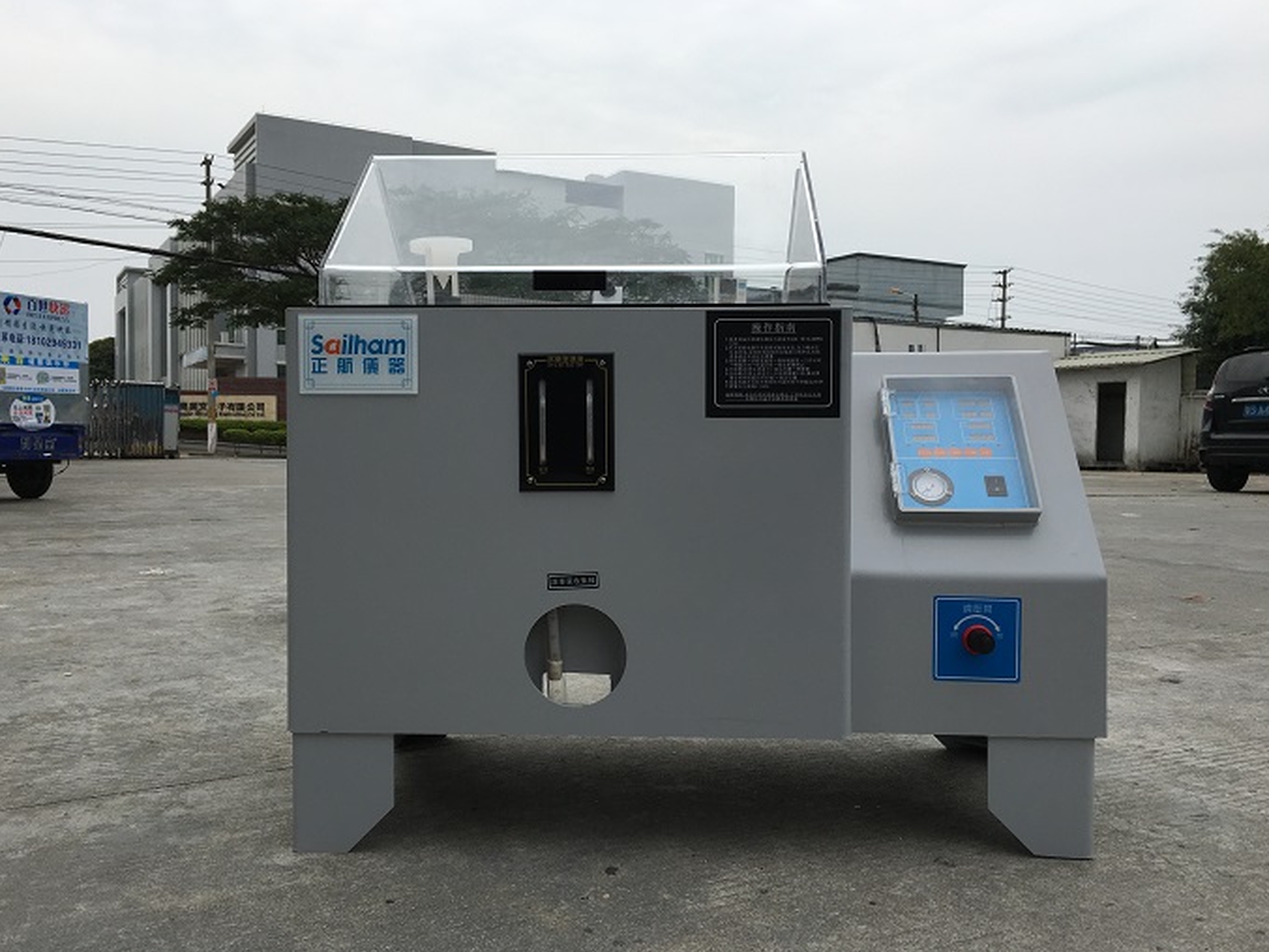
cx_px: 624
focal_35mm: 30
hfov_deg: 60.0
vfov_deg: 46.8
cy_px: 475
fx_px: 1100
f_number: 2.2
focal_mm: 4.15
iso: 25
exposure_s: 1/1570
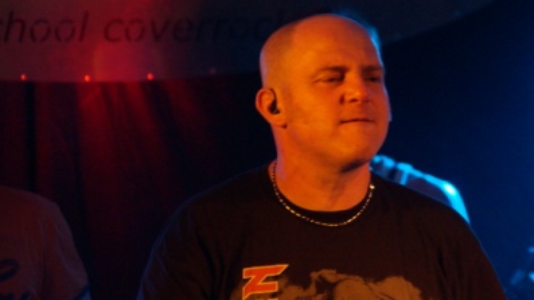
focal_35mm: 319
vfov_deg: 3.8
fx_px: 4515
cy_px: 133
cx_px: 296
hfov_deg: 6.8
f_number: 6.3
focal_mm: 180
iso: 3200
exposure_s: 1/60
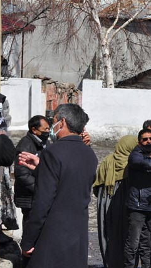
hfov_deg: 6.8
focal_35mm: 179
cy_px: 135
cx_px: 166
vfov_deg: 12.0
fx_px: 1272
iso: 200
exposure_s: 1/200
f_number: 14
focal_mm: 75
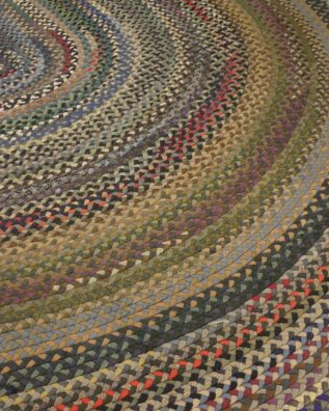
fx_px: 544
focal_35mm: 45
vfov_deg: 41.4
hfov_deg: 33.6
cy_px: 206
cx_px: 155
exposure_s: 1/160
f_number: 4
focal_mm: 21
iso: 2500
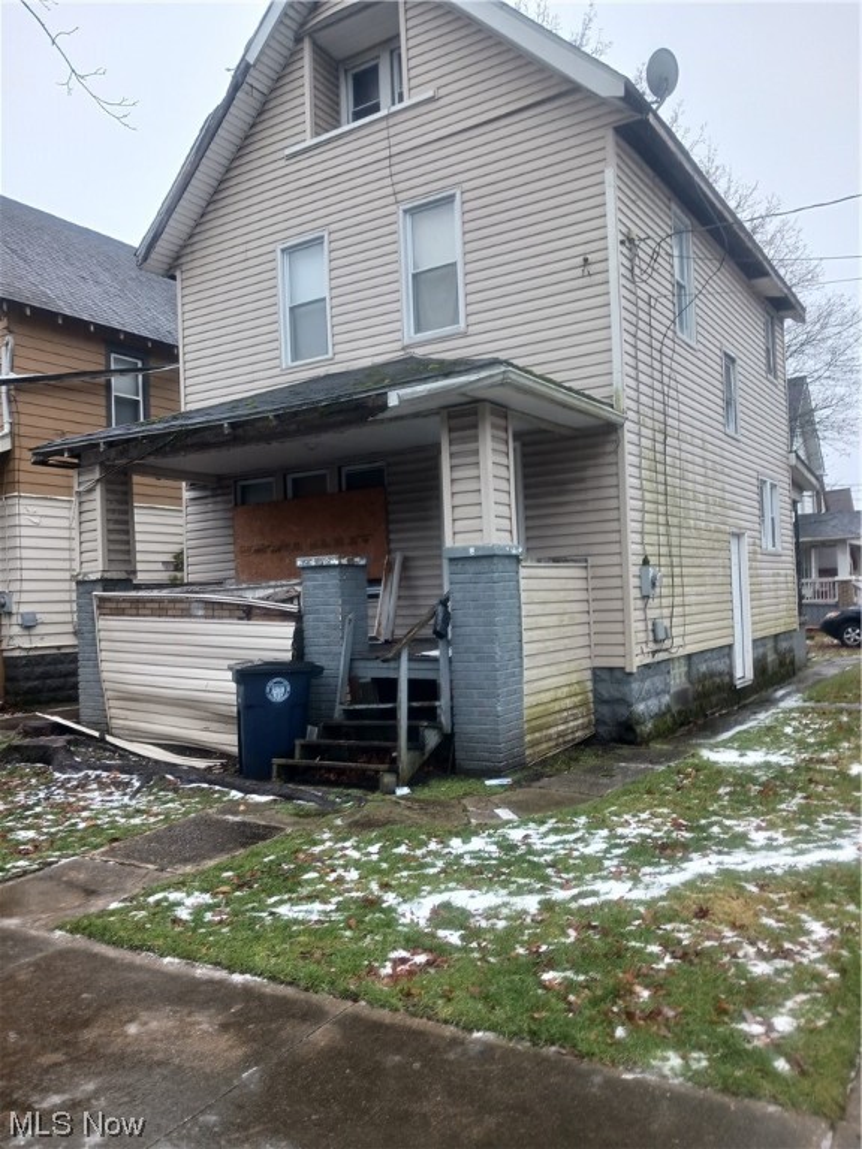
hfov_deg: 51.4
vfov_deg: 65.3
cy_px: 574
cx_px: 431
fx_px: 896
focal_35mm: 27
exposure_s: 1/60
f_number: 1.8
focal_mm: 4
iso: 32
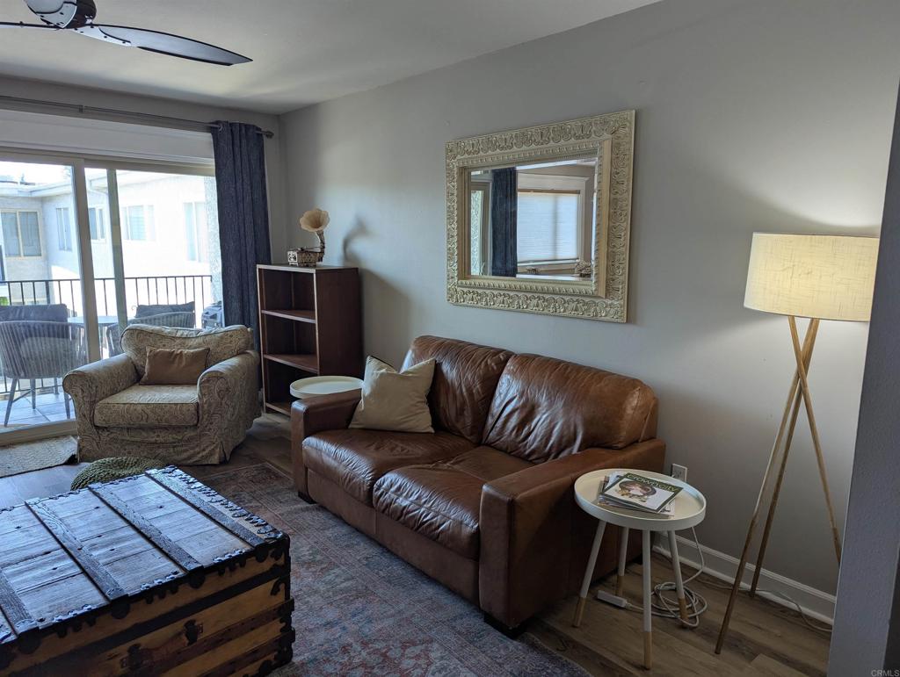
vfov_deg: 56.9
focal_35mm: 24
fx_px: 625
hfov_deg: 71.5
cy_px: 338
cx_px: 450
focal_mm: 6.81
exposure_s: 1/60
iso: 33
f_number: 1.85
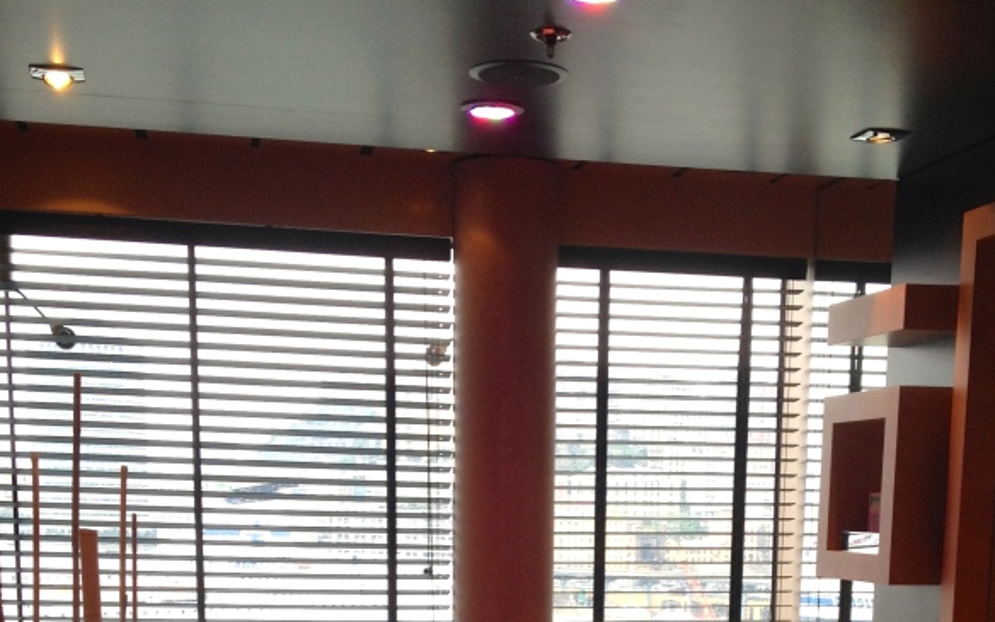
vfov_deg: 18.8
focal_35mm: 65
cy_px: 772
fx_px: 1763
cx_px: 583
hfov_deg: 31.5
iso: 64
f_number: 2.4
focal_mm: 4.28
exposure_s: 1/40
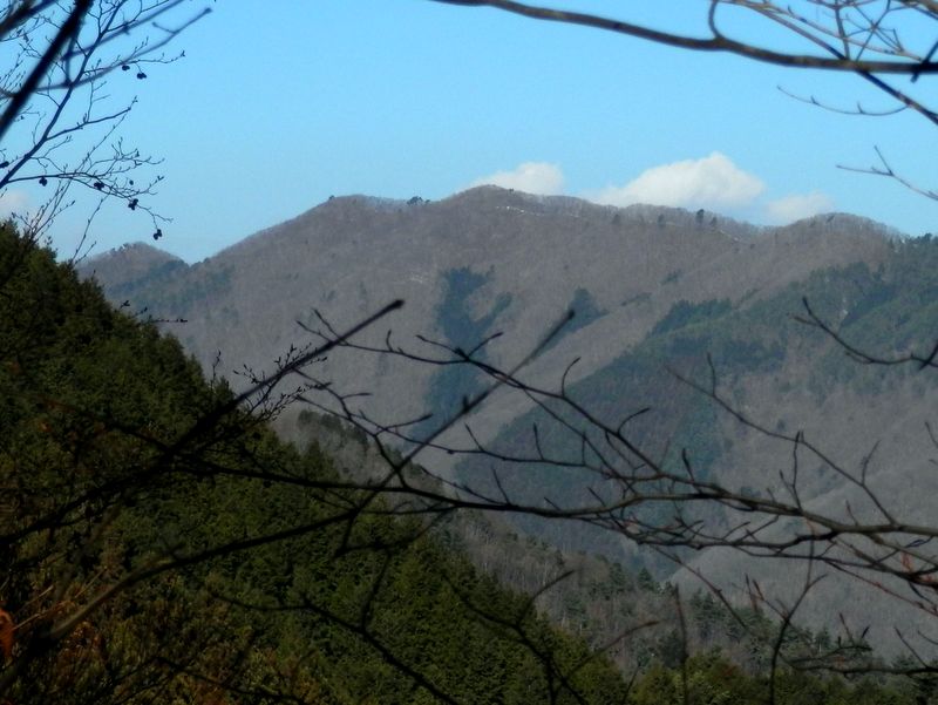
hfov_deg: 18.5
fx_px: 2874
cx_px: 469
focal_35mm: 106
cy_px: 352
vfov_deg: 14.0
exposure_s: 1/160
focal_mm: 19
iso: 125
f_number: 14.2
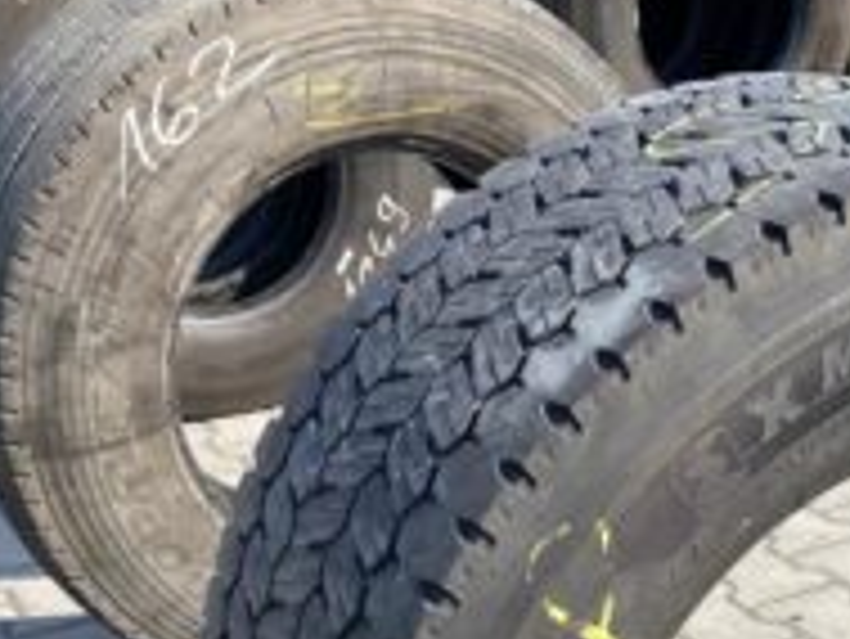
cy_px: 695
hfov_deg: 31.4
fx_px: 1450
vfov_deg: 23.4
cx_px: 733
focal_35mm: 59
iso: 32
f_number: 1.8
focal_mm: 4.25
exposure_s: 1/1093
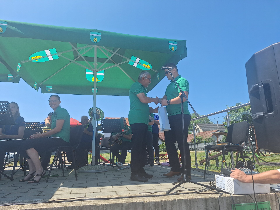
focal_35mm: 23
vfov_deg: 58.9
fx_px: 186
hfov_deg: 73.9
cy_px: 105
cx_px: 140
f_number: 1.8
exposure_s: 1/1859
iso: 40
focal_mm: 5.54
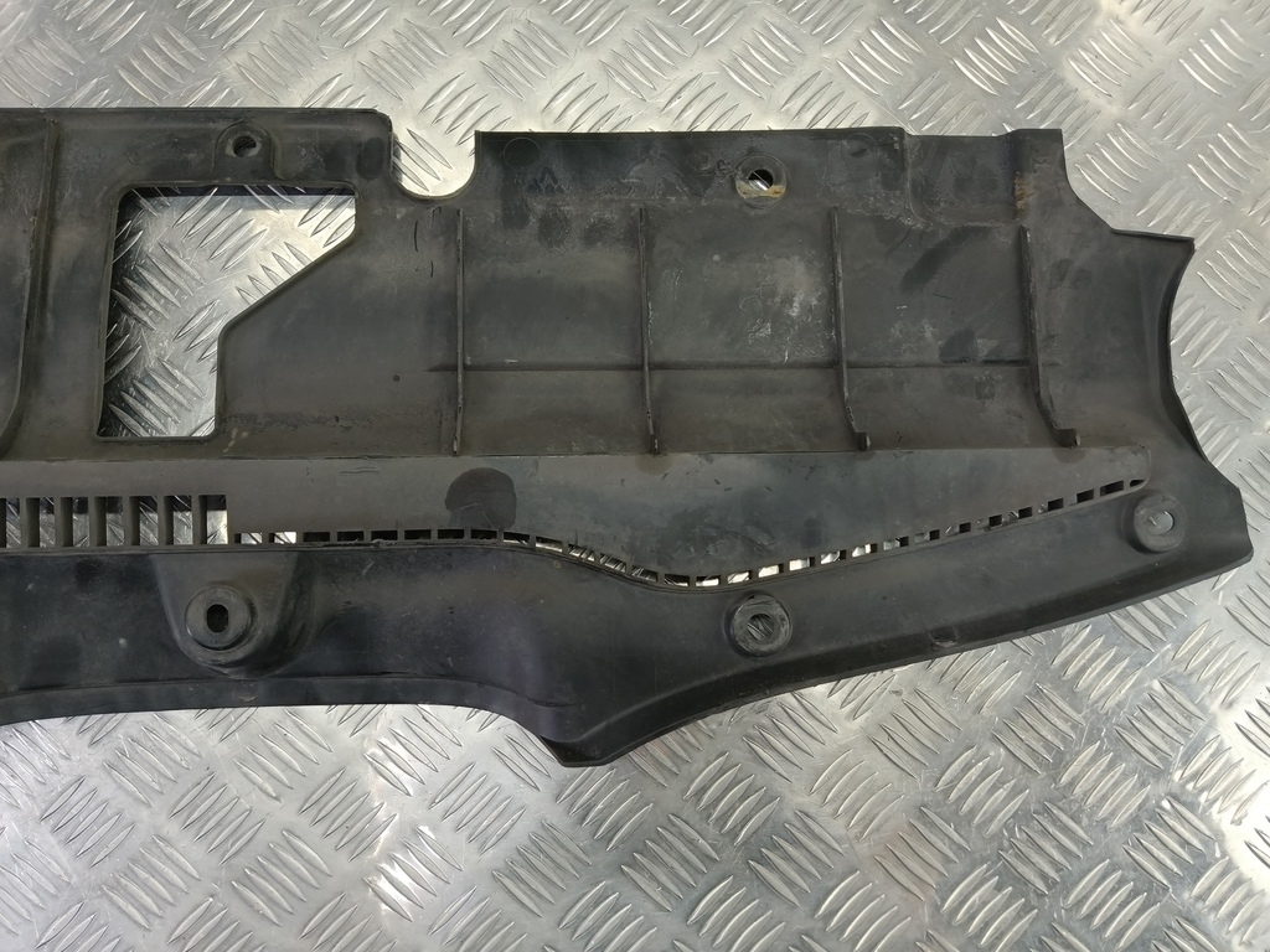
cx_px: 635
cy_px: 476
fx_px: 991
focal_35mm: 27
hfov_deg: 65.3
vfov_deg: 51.4
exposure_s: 1/50
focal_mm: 4.11
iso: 164
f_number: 1.6
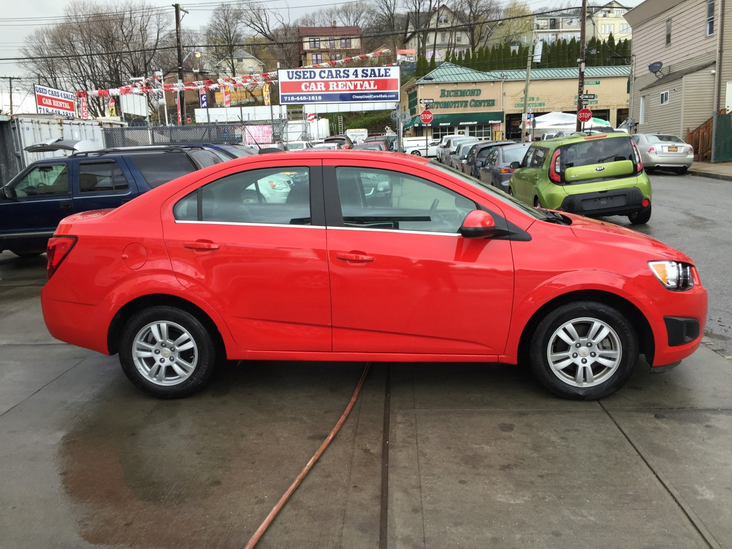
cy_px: 274
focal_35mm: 29
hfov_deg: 61.7
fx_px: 613
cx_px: 366
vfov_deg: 48.2
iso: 32
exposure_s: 1/193
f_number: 2.2
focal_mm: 4.15
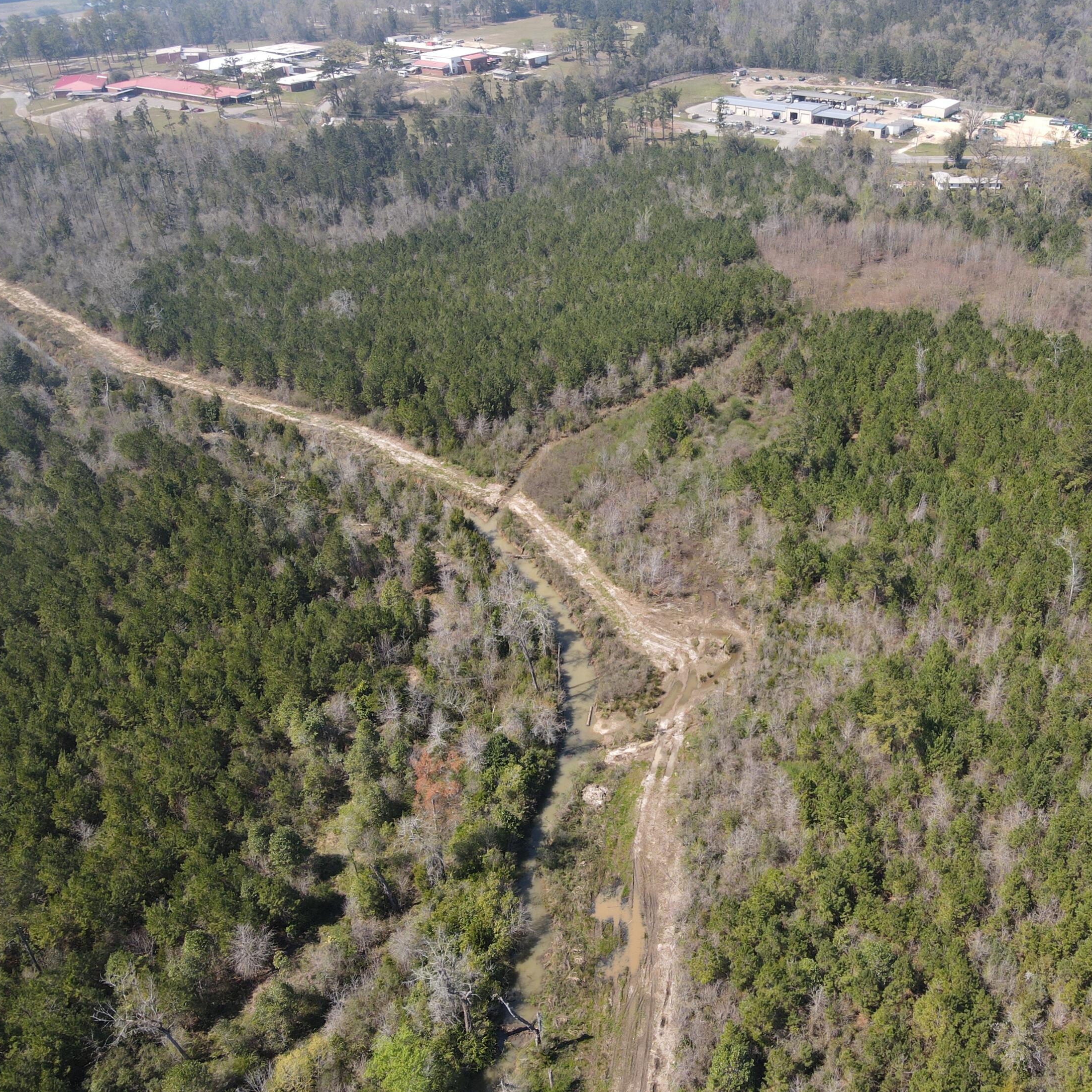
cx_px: 710
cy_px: 551
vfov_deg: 55.6
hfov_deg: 54.7
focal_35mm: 29
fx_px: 1035
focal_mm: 4.5
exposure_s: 1/350
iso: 100
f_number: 2.8
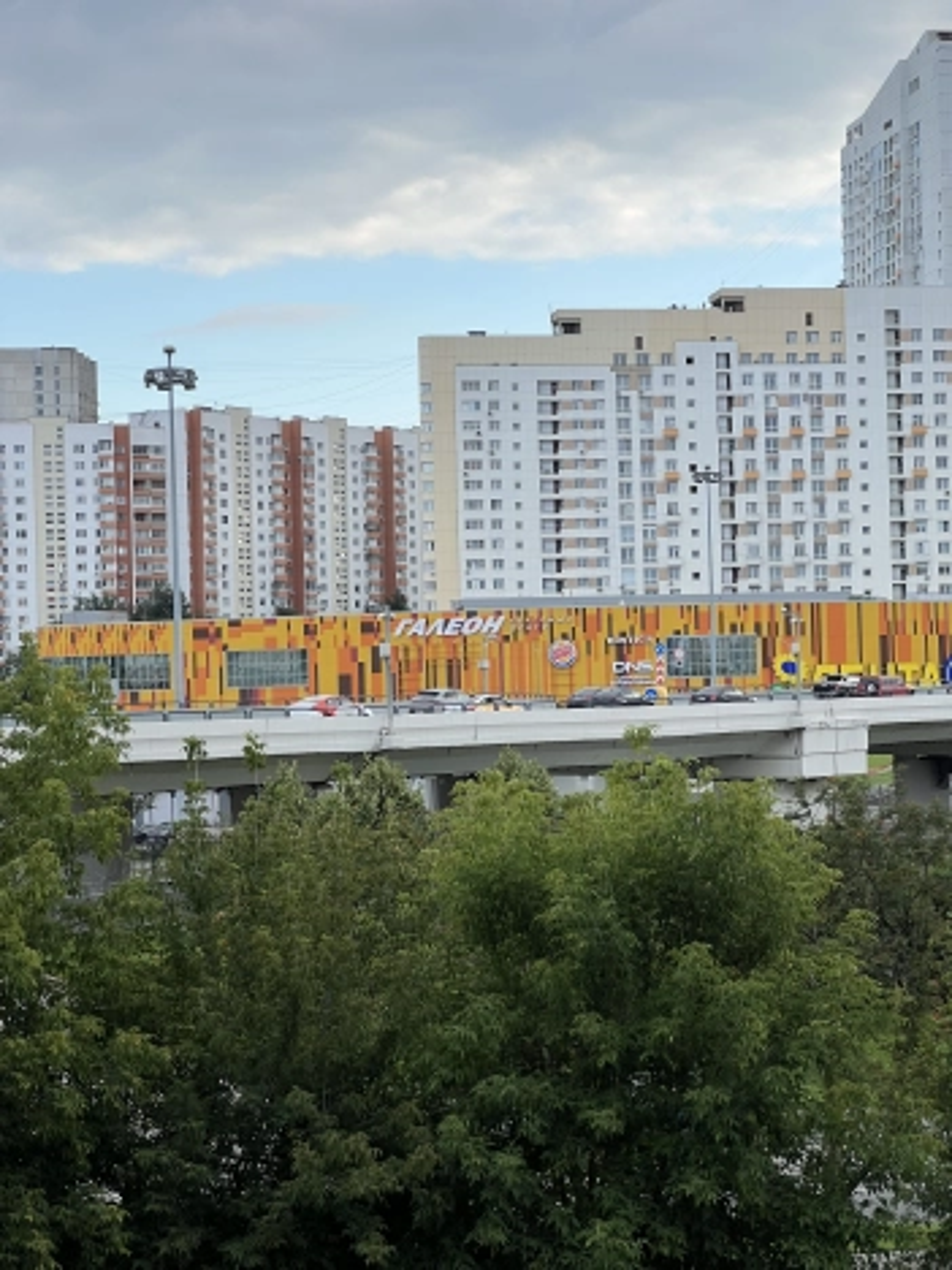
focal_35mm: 77
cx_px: 476
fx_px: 2824
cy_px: 635
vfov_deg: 25.3
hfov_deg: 19.1
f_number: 2.8
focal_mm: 9
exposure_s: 1/228
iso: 32
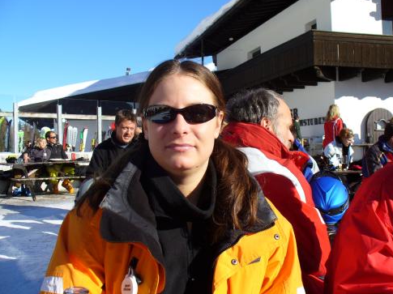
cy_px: 137
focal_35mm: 42
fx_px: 476
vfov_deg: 34.3
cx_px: 208
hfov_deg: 44.8
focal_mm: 6.1
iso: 64
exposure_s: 1/250
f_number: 5.6
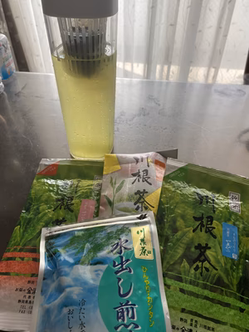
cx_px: 124
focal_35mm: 26
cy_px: 166
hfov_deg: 53.1
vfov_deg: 67.3
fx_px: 249
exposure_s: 1/122
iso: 40
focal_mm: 4.25
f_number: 1.8
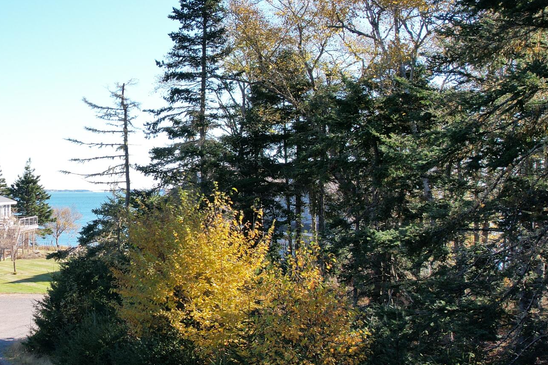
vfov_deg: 26.5
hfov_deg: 36.7
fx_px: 776
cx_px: 67
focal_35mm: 51
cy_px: 177
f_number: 2.8
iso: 100
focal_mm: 8.38
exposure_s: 1/640
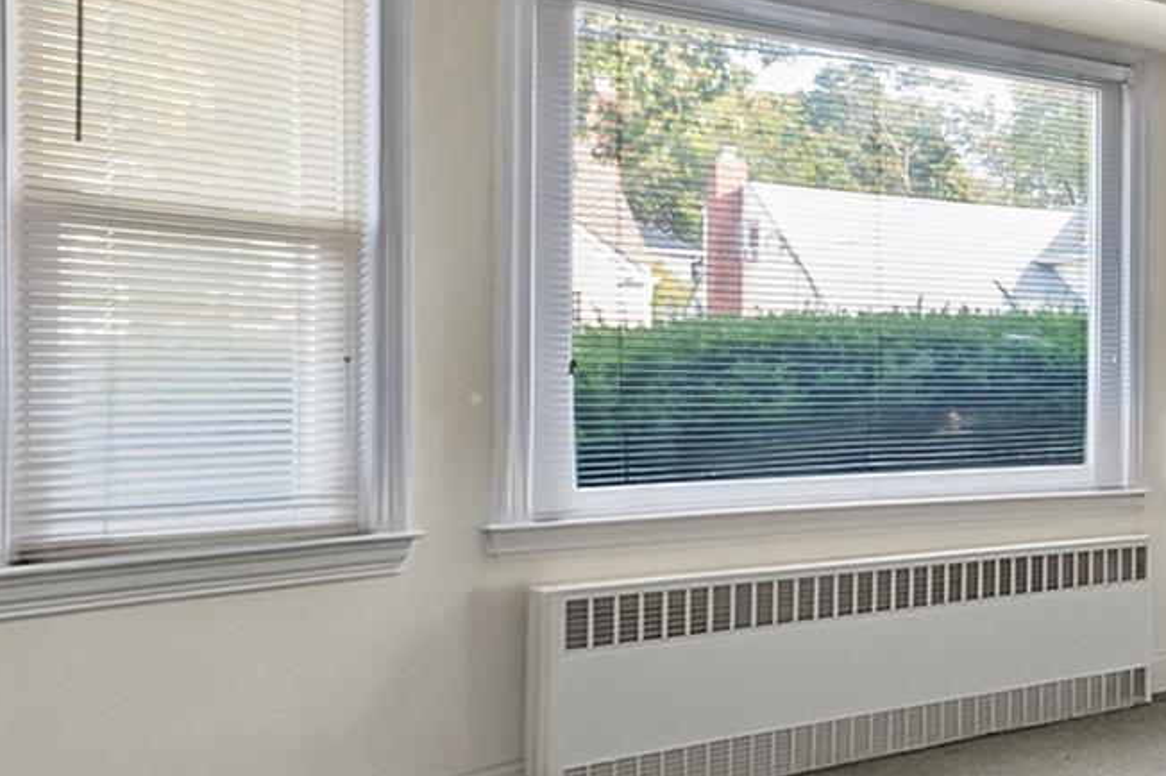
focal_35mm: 44
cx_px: 1703
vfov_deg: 30.5
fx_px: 1424
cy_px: 353
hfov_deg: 29.4
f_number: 8
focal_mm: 14
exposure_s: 1/1.67
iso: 800
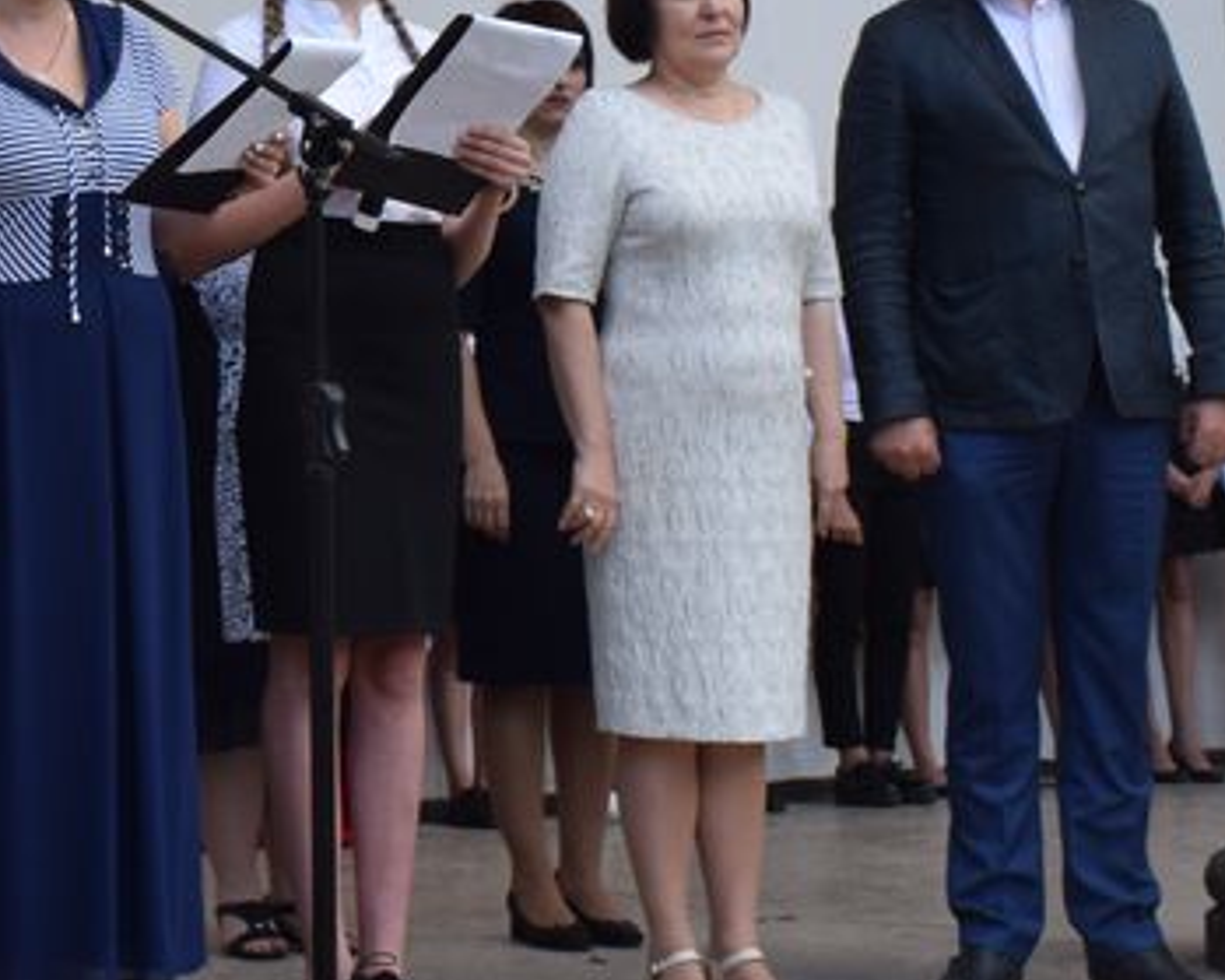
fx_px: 3371
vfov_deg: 16.2
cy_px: 33
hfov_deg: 20.0
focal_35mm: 93
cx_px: 21
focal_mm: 18
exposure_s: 1/200
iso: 400
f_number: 8
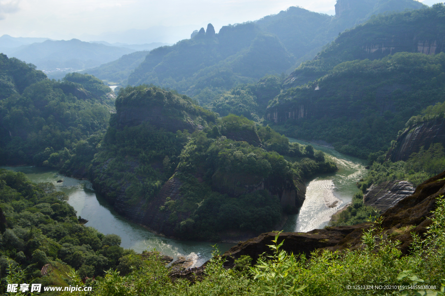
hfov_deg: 67.4
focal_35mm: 27
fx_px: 333
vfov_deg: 47.9
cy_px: 148
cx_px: 222
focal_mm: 18
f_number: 9
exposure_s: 1/500
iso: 200
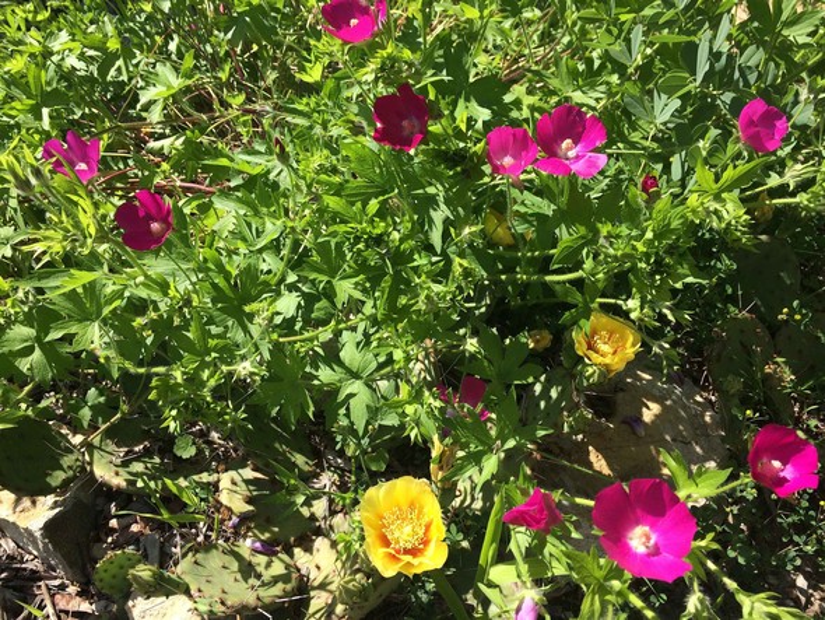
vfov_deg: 48.3
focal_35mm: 29
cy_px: 310
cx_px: 412
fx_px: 691
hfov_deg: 61.6
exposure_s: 1/1172
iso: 32
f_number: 2.2
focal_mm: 4.15
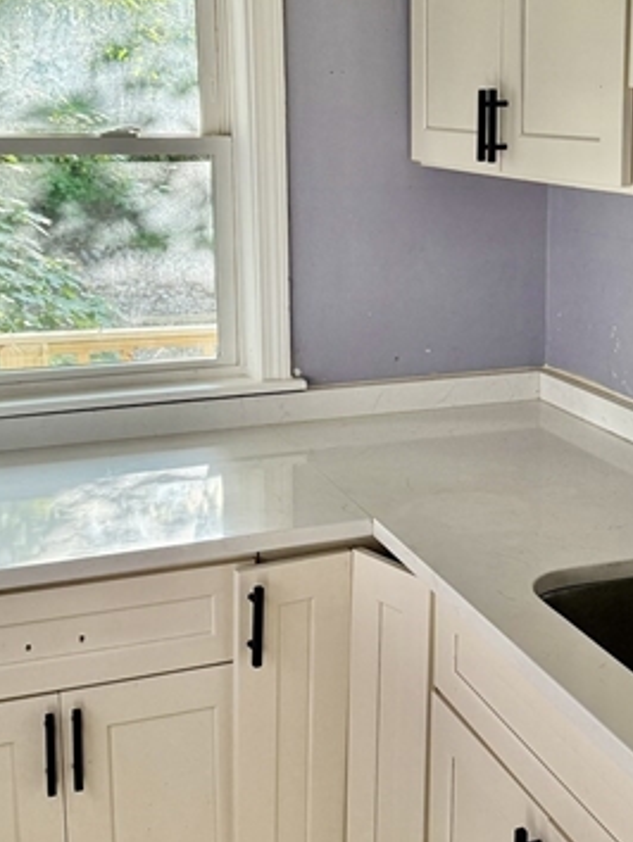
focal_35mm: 52
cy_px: 333
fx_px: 1266
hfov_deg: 27.7
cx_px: 466
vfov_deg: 36.6
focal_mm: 6.76
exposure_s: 1/134
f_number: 1.78
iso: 200
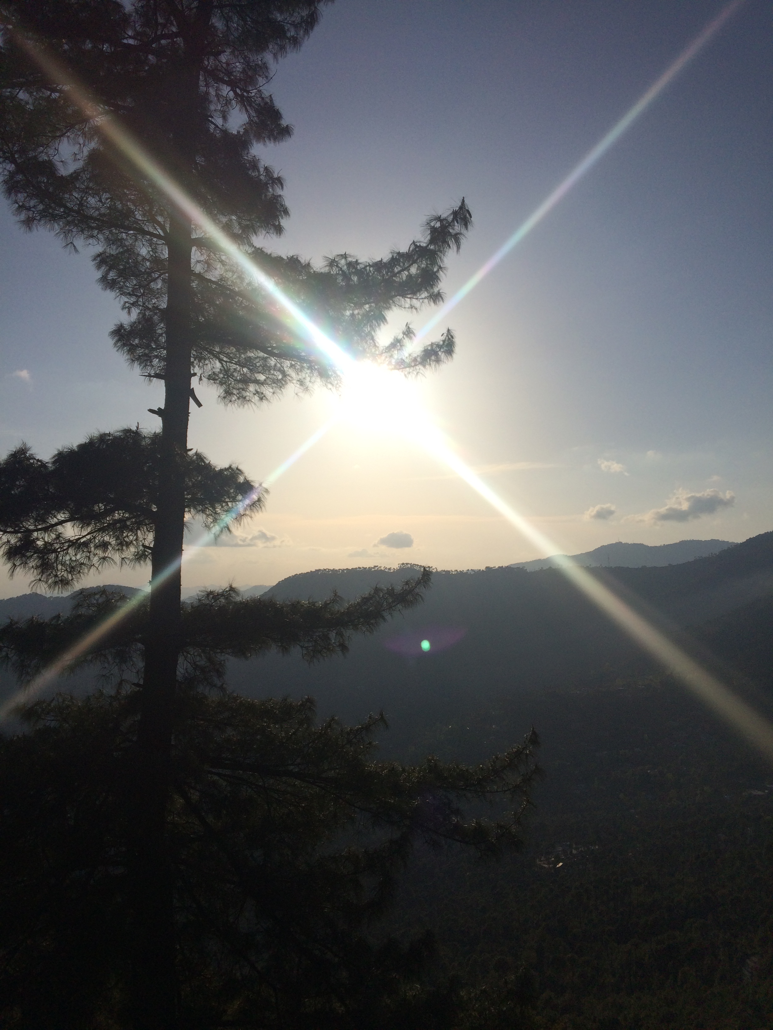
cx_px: 386
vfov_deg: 61.7
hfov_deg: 48.2
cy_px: 515
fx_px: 863
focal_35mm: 29
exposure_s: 1/13699
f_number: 2.2
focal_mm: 4.15
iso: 32
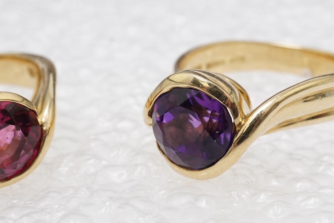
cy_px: 117
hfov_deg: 23.0
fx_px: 817
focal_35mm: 88
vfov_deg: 15.5
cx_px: 225
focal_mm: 30
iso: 500
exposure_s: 1/125
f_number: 22
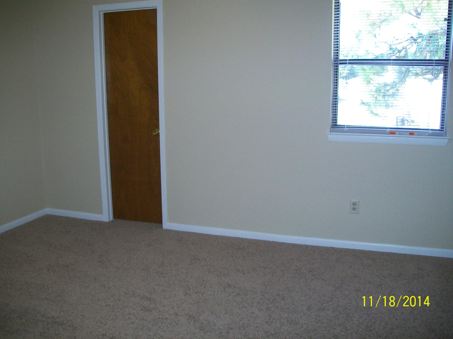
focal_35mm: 34
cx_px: 226
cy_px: 170
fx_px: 445
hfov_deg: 54.0
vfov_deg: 41.8
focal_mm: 6.1
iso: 160
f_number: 2.7
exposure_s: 1/60
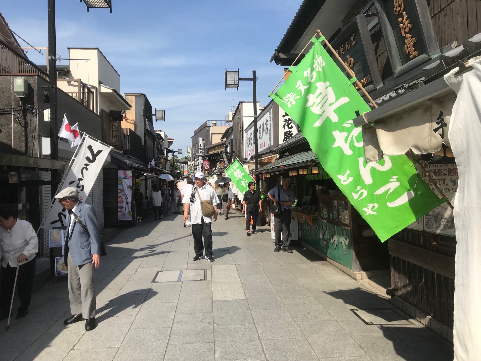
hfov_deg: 63.4
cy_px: 180
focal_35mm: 28
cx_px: 240
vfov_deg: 49.7
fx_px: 389
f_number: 1.8
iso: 20
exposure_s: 1/2740
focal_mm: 3.99
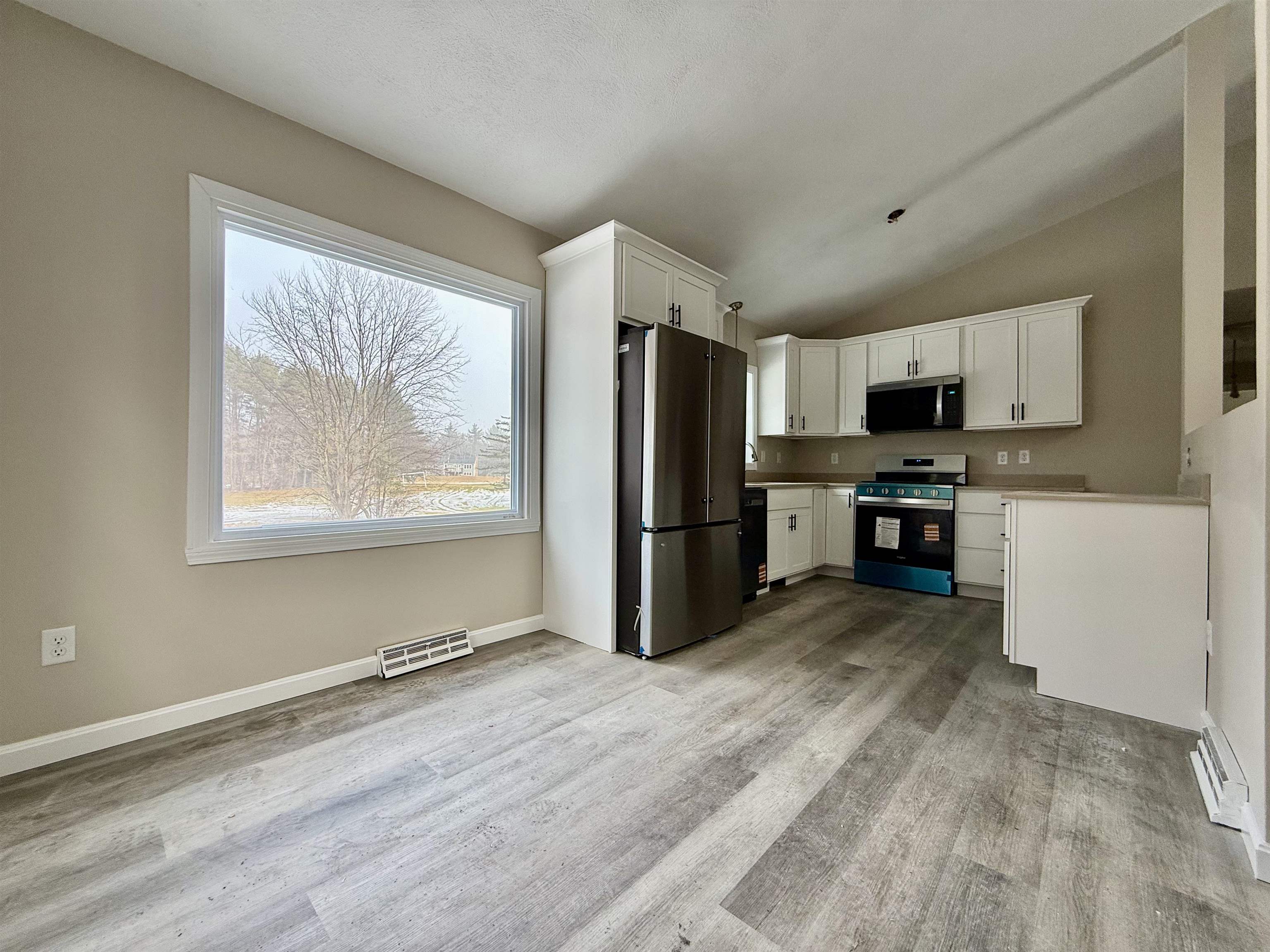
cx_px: 635
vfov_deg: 85.7
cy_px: 476
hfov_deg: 102.1
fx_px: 514
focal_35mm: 14
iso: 64
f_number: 2.2
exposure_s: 1/105
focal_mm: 2.22
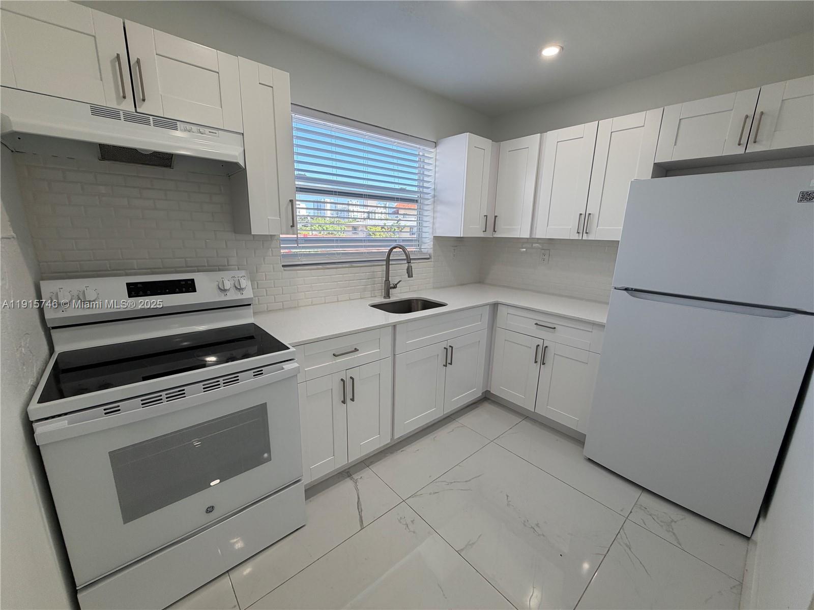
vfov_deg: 85.7
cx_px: 407
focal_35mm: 14
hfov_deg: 102.1
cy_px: 305
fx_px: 329
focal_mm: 2.22
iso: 80
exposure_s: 1/120
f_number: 2.2
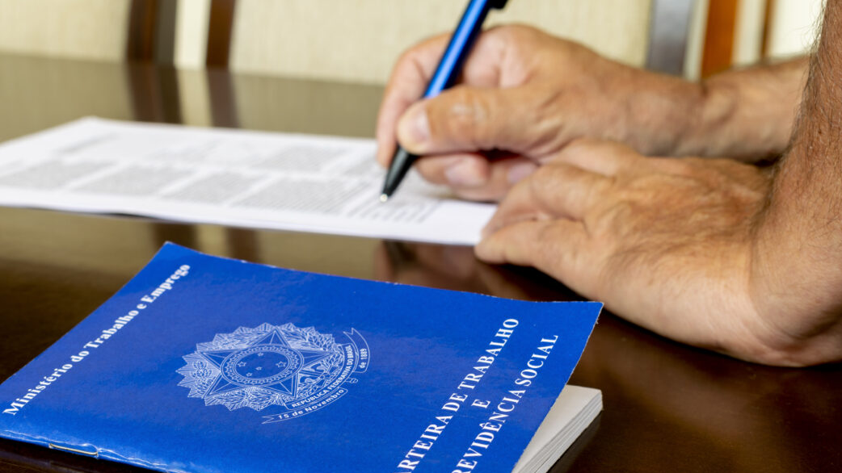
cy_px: 288
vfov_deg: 20.0
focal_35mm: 60
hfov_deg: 34.9
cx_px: 415
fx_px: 1340
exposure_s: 1/1.67
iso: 100
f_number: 11
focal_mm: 34
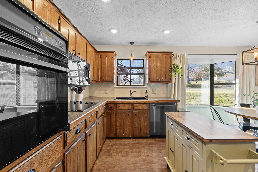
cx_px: 129
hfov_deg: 100.4
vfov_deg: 77.3
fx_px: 107
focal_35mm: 15
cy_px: 86
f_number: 9
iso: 200
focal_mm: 10
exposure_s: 1/2
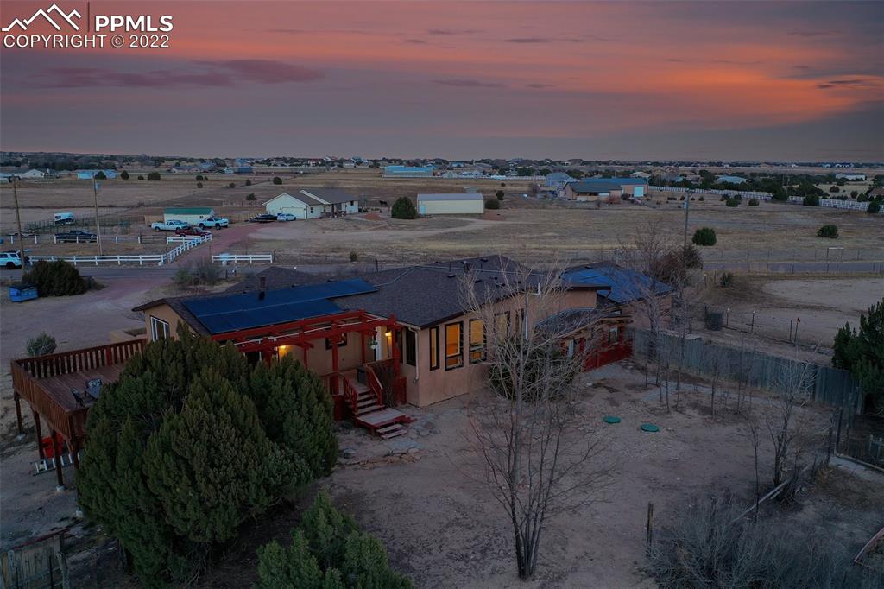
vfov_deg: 46.4
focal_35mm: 28
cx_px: 442
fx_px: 687
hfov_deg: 65.5
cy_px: 294
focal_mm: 10.26
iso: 160
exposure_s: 1/30
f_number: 2.8
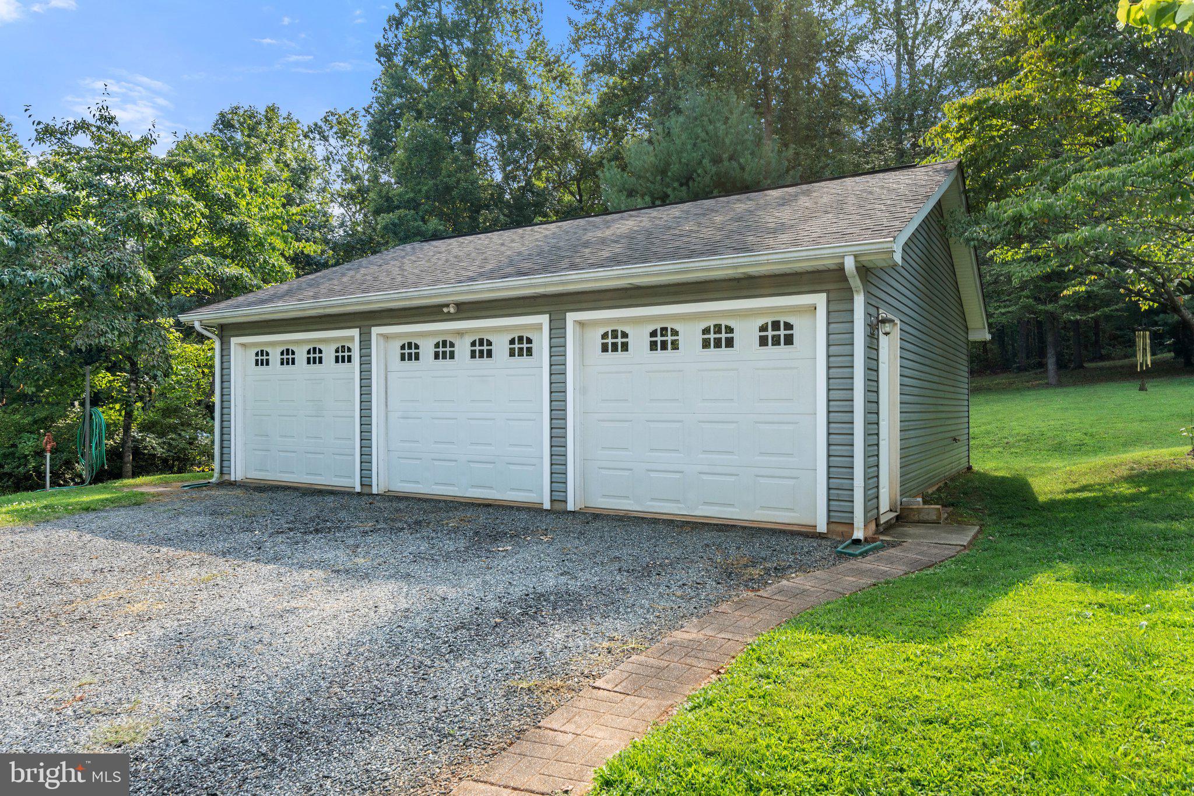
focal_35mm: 22
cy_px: 398
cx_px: 597
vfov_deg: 57.2
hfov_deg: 78.6
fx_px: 730
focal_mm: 22
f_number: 13
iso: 250
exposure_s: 1/80
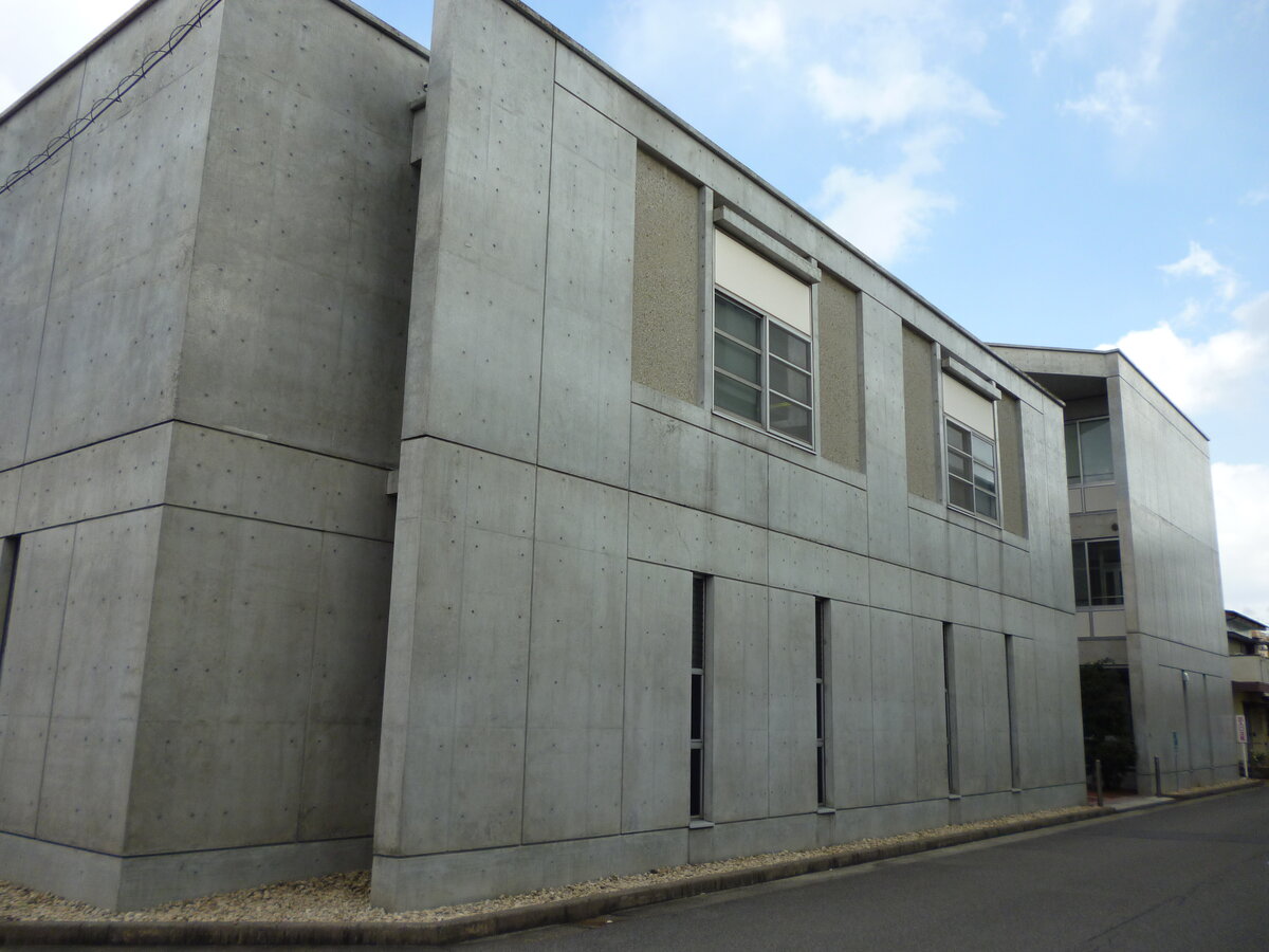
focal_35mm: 28
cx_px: 634
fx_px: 1026
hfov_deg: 63.4
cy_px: 476
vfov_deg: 49.7
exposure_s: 1/400
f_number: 3.1
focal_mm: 5
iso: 100
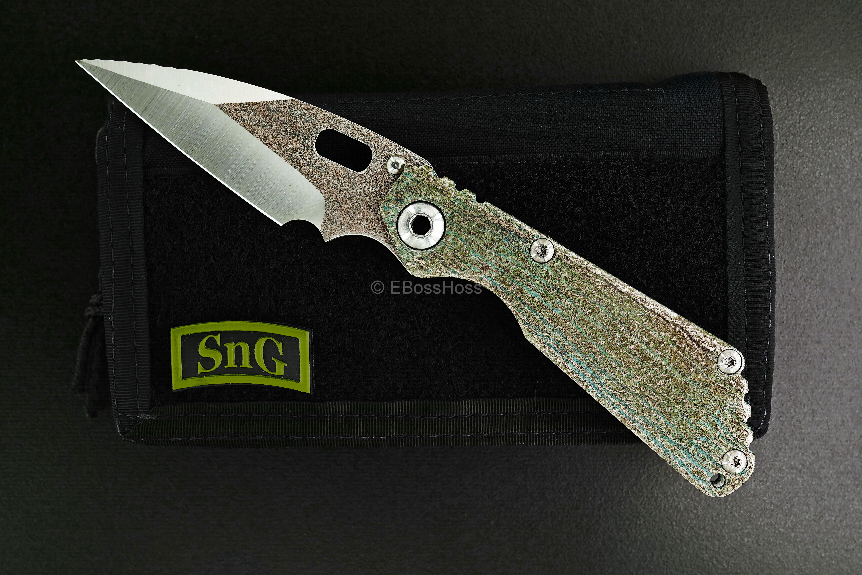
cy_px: 288
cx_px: 431
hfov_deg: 38.2
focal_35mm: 52
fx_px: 1245
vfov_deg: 26.0
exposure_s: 1
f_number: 6.3
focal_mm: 35
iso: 100
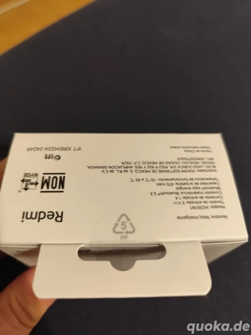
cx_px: 126
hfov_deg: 58.9
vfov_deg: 73.9
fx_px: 222
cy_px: 168
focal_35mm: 23
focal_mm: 6.19
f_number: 1.65
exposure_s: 1/33.3
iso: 1250
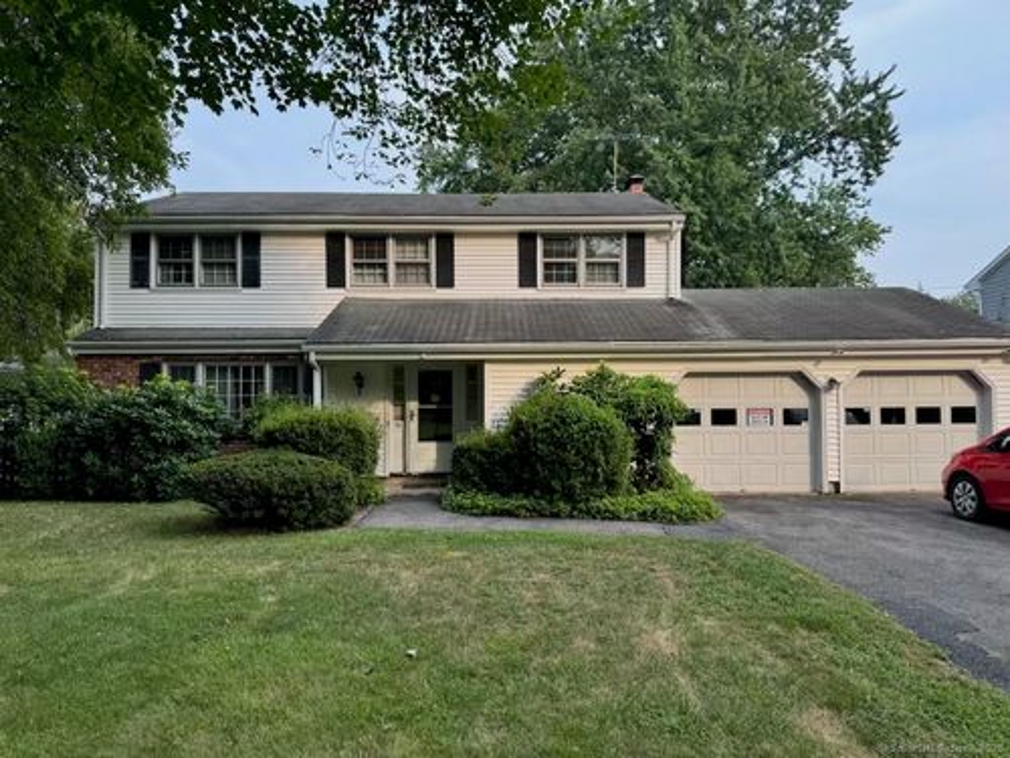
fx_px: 700
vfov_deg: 56.8
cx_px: 505
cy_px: 379
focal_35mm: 24
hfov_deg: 71.6
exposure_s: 1/782
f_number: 1.78
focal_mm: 6.76
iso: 80
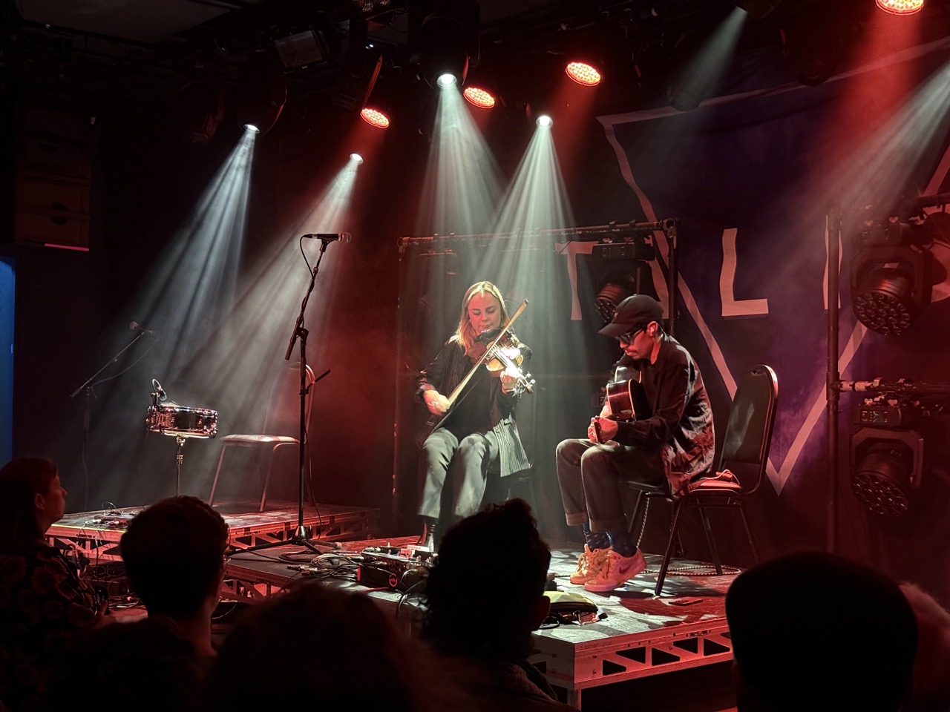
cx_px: 475
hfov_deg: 39.7
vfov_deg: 30.3
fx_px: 1317
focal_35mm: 48
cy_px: 356
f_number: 1.78
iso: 800
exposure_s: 1/15
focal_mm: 6.76
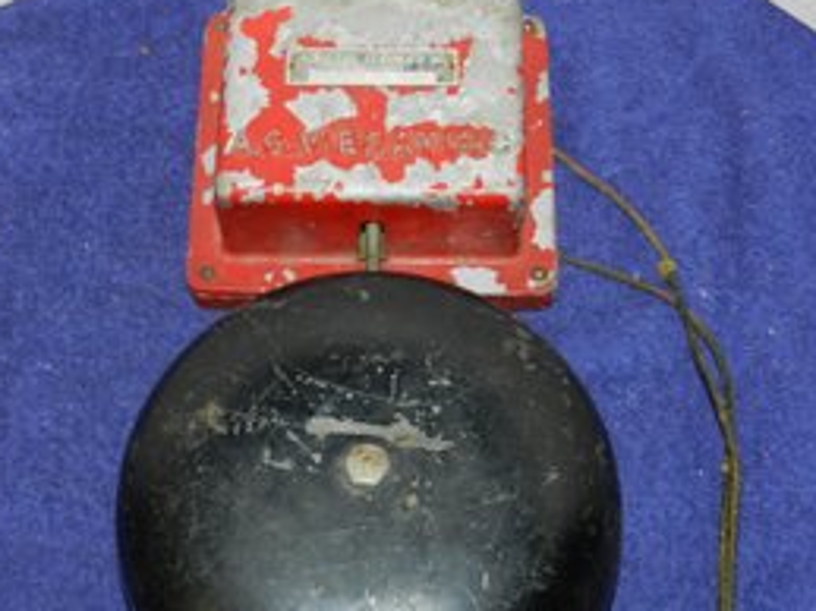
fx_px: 1437
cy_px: 310
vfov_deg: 24.0
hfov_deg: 31.7
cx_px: 402
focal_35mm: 61
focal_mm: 8.1
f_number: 4.2
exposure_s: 1/30
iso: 200
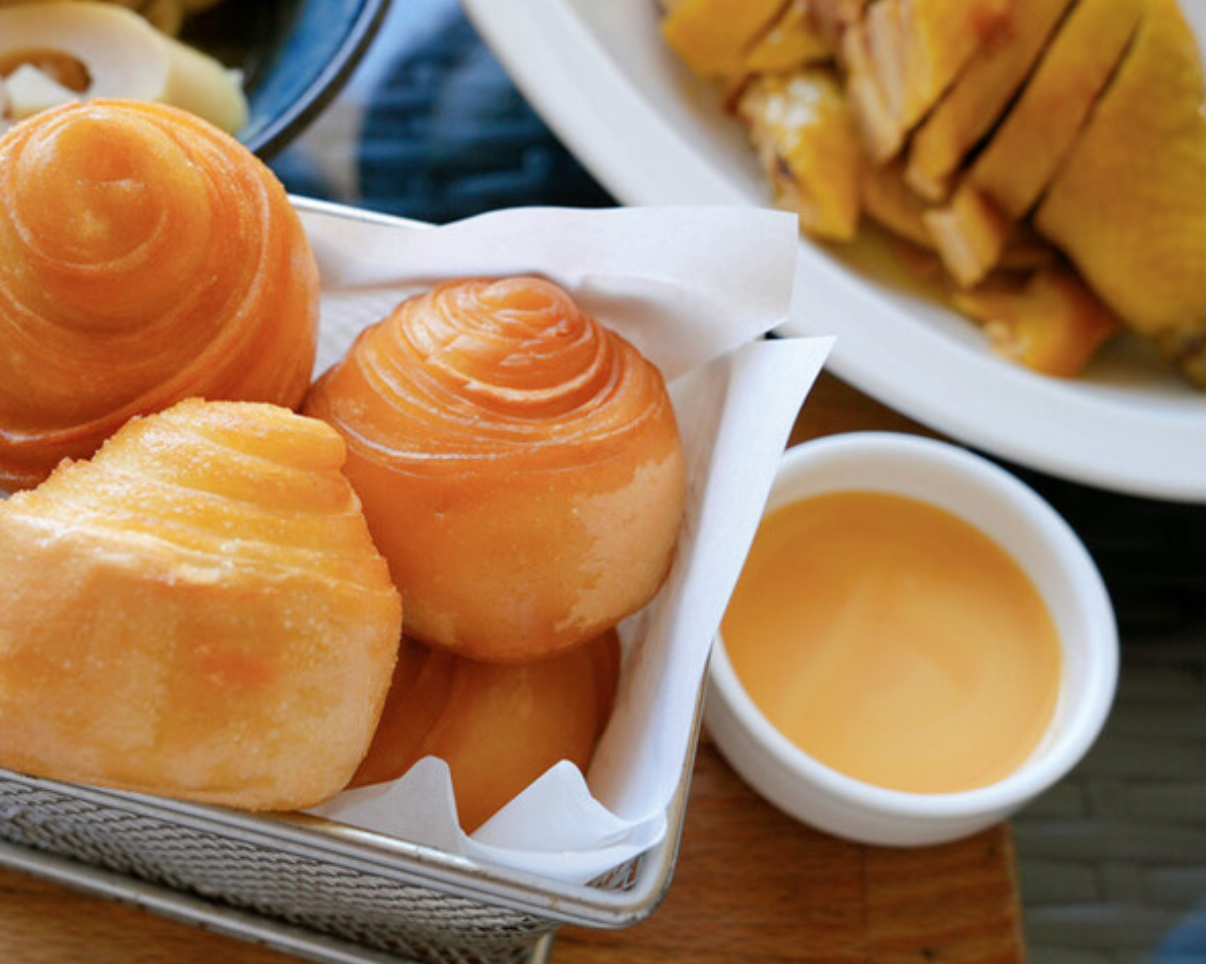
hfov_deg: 36.2
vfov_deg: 29.7
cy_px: 424
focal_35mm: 51
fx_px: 1820
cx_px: 370
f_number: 7.1
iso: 320
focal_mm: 38
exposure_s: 1/80
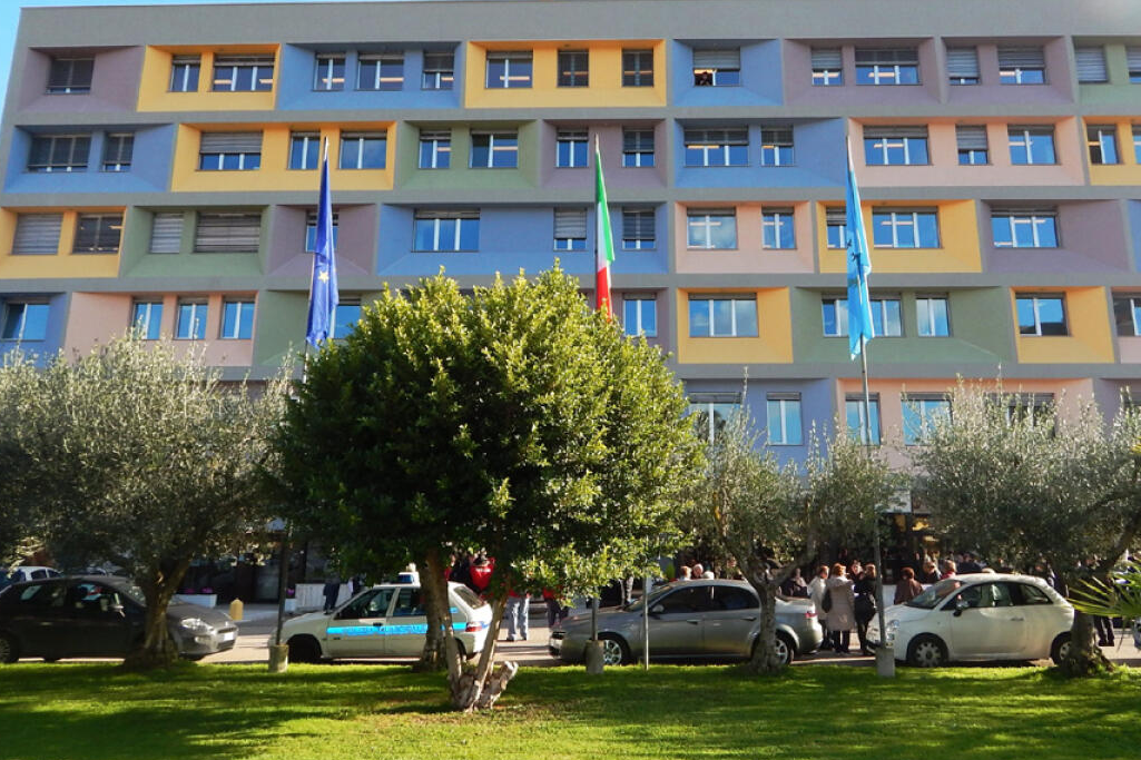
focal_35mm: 28
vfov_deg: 46.3
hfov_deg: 65.4
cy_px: 339
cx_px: 607
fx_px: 887
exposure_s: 1/640
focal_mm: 4
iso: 125
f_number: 3
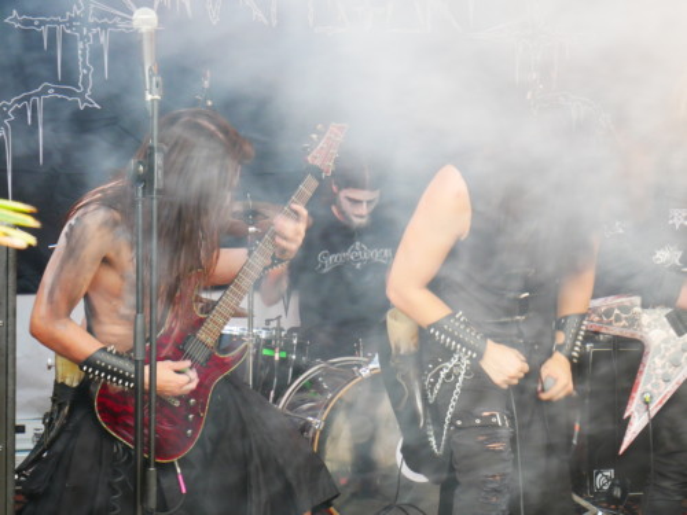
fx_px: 1746
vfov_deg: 16.8
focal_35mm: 88
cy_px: 258
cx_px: 344
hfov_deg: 22.3
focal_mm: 44
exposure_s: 1/25
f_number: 5.6
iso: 800
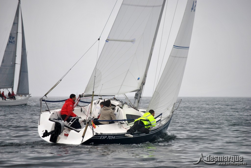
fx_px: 1278
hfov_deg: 11.2
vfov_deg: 7.5
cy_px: 84
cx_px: 126
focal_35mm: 183
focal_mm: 122
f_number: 4.8
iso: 200
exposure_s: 1/250
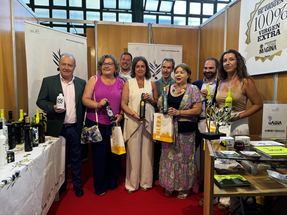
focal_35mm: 24
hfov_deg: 71.6
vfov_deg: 56.8
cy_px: 108
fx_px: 199
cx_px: 144
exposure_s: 1/50
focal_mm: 6.76
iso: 125
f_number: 1.78
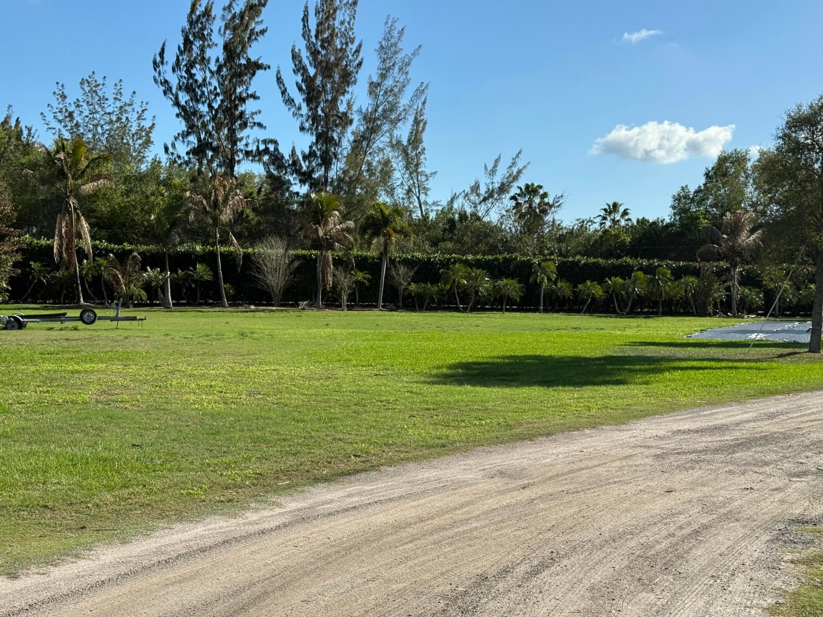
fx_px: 1141
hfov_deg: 39.7
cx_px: 412
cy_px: 308
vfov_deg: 30.3
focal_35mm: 48
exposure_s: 1/4098
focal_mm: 6.76
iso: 64
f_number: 1.78
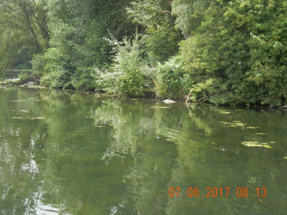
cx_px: 92
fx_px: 448
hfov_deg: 35.2
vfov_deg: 26.9
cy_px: 74
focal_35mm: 54
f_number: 3.7
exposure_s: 1/268
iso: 160
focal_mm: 7.1
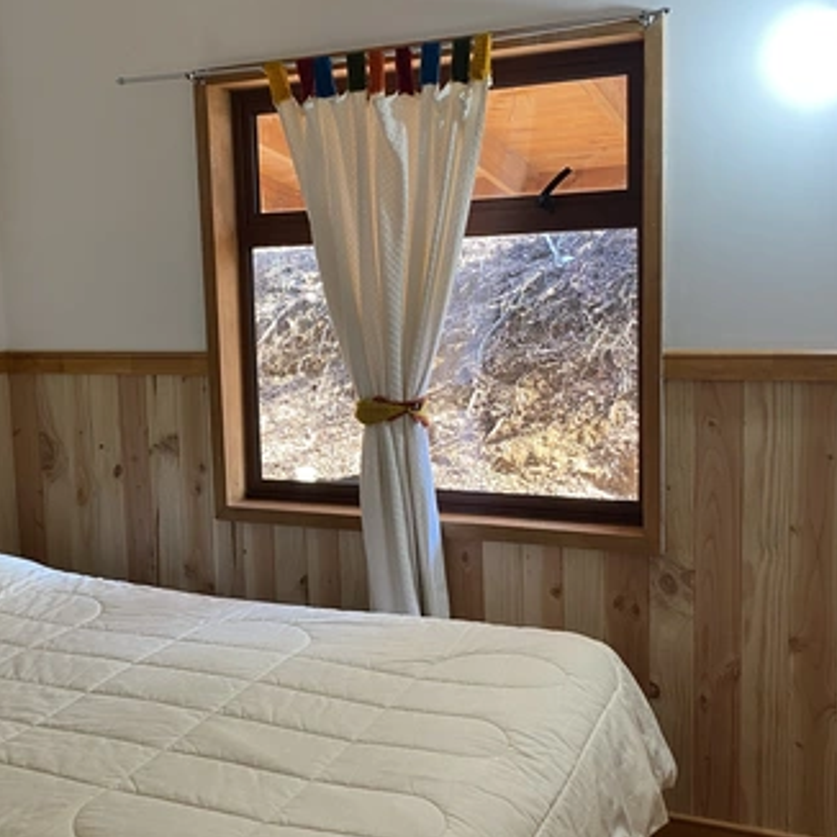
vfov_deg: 52.5
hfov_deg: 51.7
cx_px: 290
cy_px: 418
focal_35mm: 31
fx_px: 848
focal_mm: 4.25
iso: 100
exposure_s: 1/50
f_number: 1.8
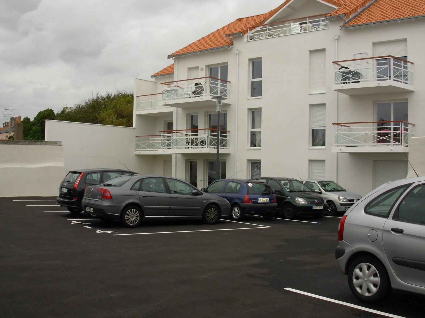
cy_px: 159
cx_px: 212
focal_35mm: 38
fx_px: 467
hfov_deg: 49.0
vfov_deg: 37.7
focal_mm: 6.3
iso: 50
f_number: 4.9
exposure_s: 1/558
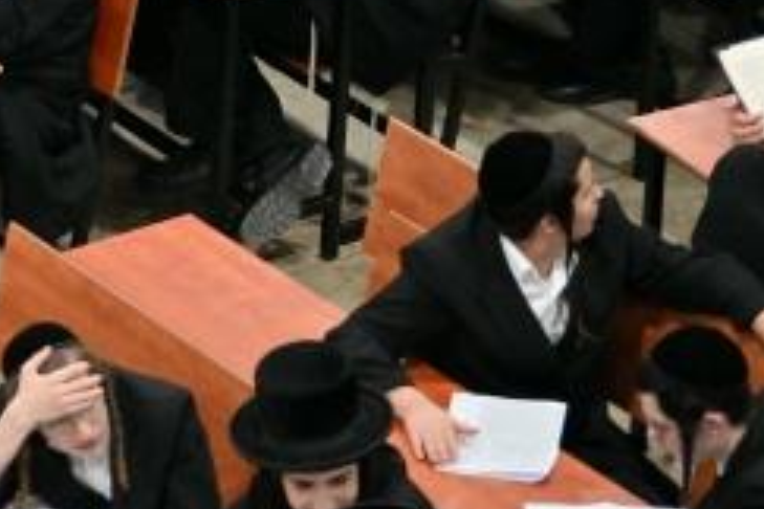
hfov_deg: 6.8
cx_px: -667
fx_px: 6260
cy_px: -529
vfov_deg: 4.6
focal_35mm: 295
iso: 250
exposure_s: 1/125
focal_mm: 70
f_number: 2.8
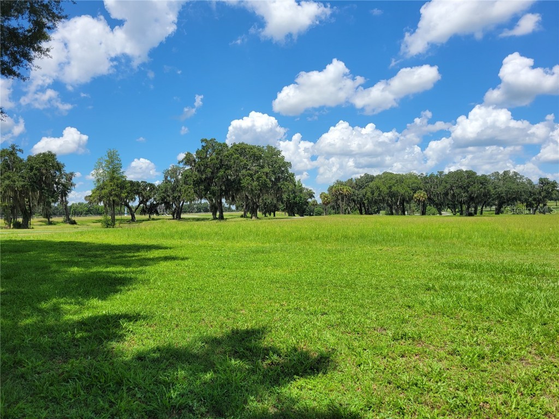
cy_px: 210
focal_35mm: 26
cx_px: 280
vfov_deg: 53.1
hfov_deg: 67.3
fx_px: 420
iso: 40
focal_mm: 5.4
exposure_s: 1/2790
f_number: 1.8
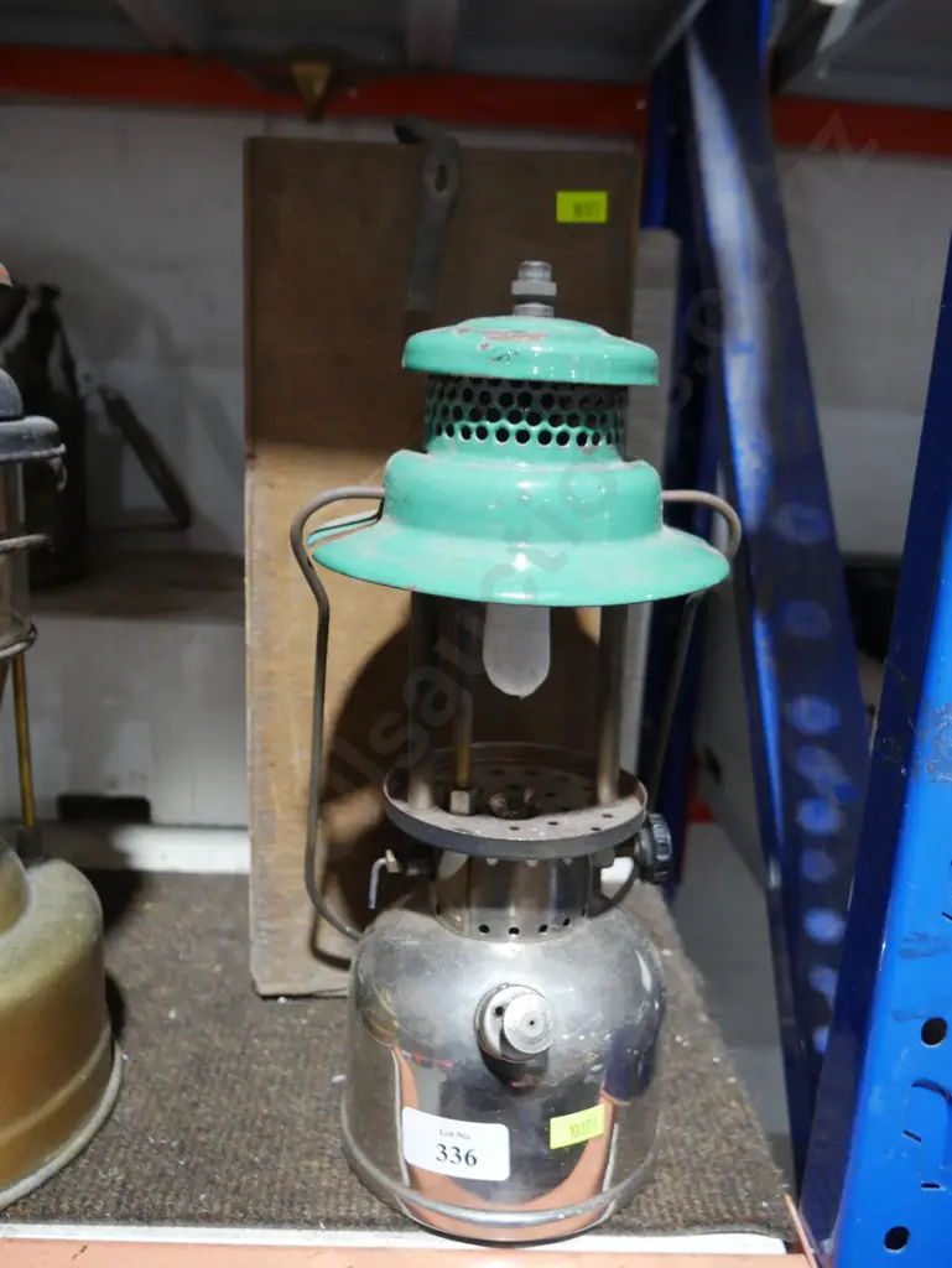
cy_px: 634
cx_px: 476
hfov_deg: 46.8
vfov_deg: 59.9
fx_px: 1099
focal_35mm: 30
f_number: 3.6
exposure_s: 1/60
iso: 1000
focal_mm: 15
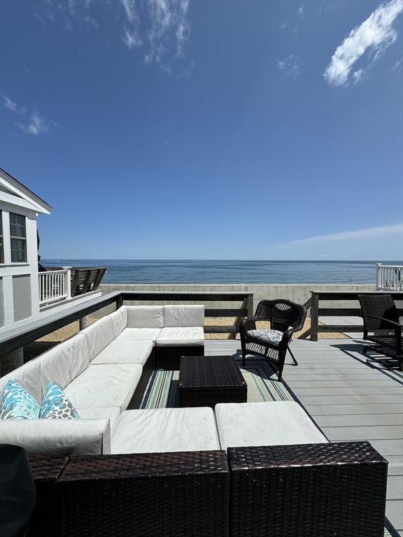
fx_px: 217
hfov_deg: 85.7
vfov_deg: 102.1
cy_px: 268
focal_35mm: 14
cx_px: 202
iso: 40
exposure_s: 1/3717
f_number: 2.2
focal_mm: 2.22
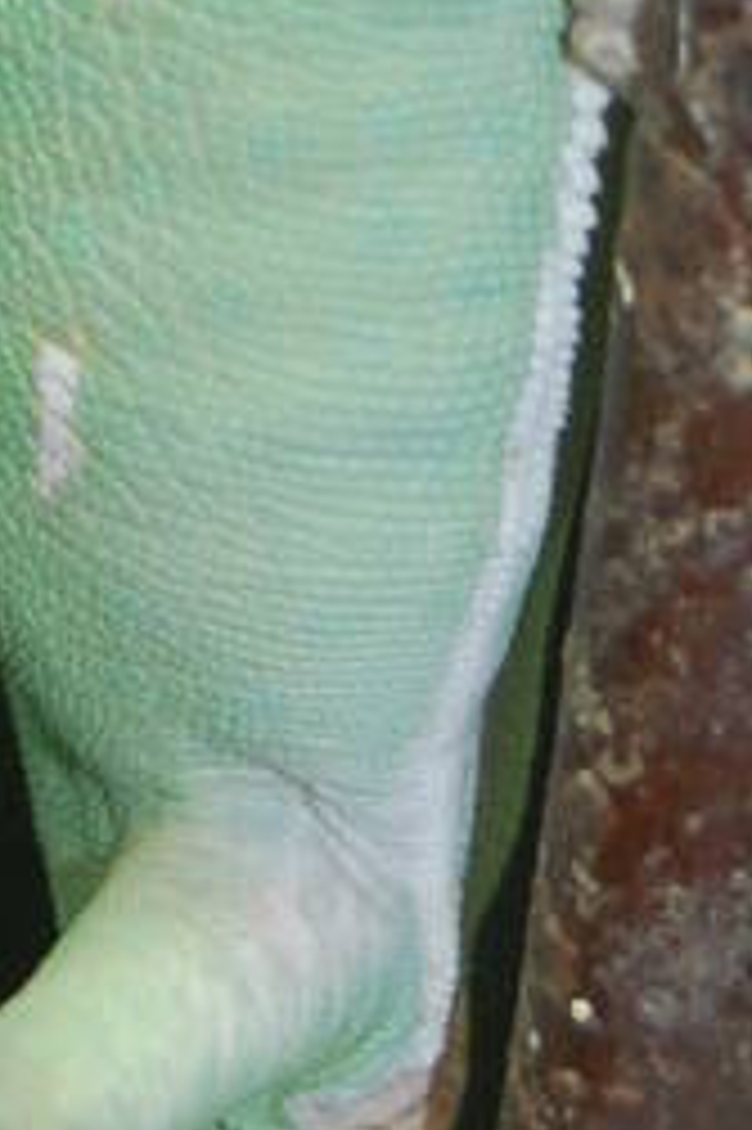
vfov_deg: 3.9
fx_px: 16509
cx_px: 698
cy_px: -59
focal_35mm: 526
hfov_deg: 2.6
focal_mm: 55
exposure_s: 1/60
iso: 400
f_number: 5.6
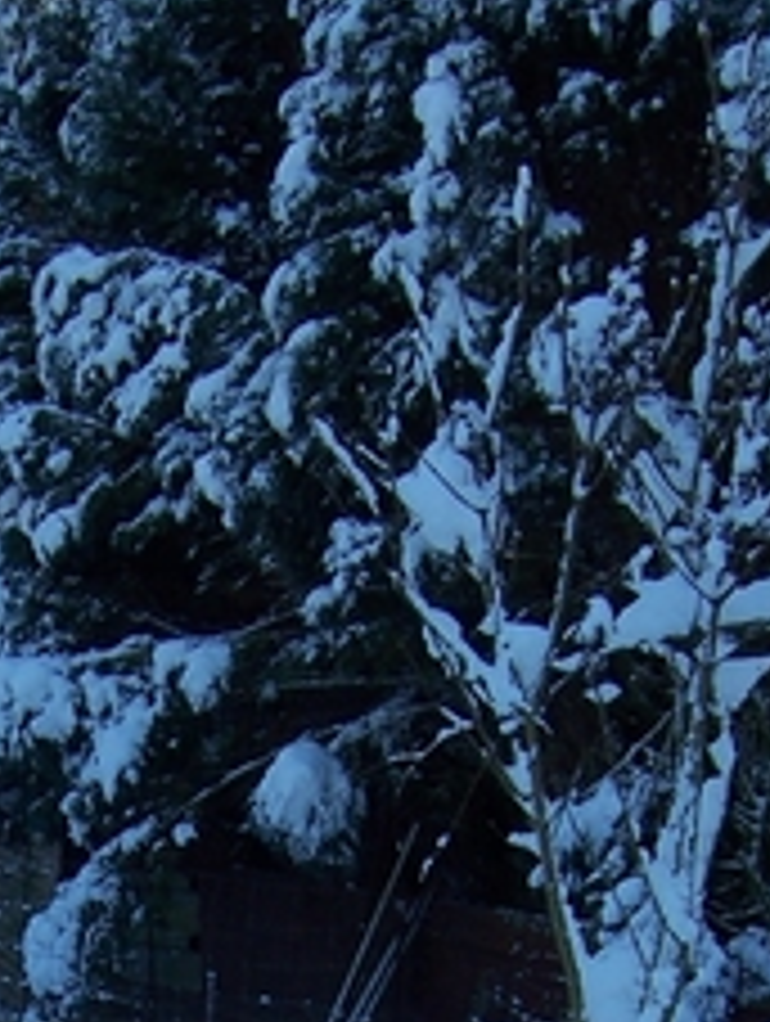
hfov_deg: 15.4
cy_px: 1229
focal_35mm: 95
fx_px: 2810
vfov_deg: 19.4
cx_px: 86
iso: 80
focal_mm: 6.2
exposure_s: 1/640
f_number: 2.8
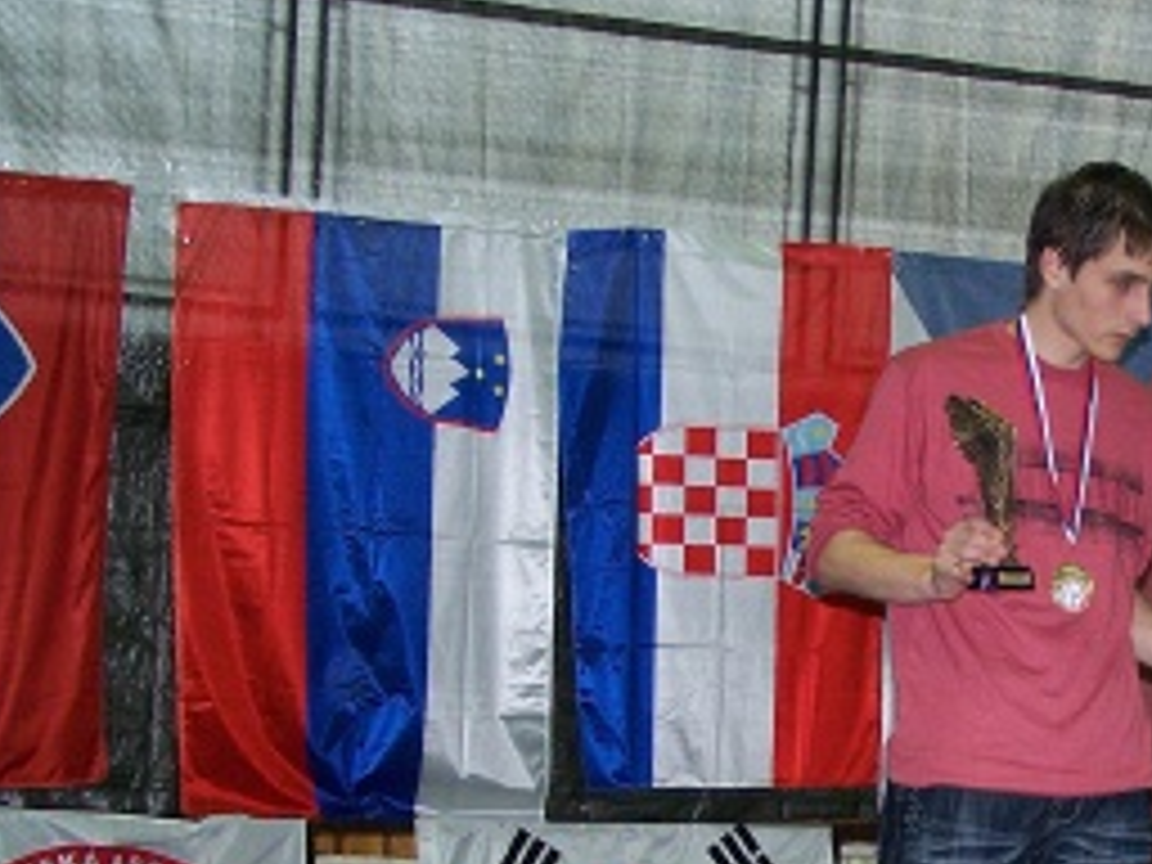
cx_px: 1044
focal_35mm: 96
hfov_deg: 20.0
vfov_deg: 15.3
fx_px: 3195
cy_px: 752
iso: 140
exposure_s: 1/60
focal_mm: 8
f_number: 3
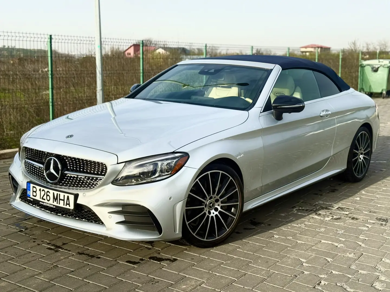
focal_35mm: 48
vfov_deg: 30.3
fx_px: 541
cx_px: 195
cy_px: 146
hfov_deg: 39.7
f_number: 1.78
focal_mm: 6.76
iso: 64
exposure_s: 1/4098
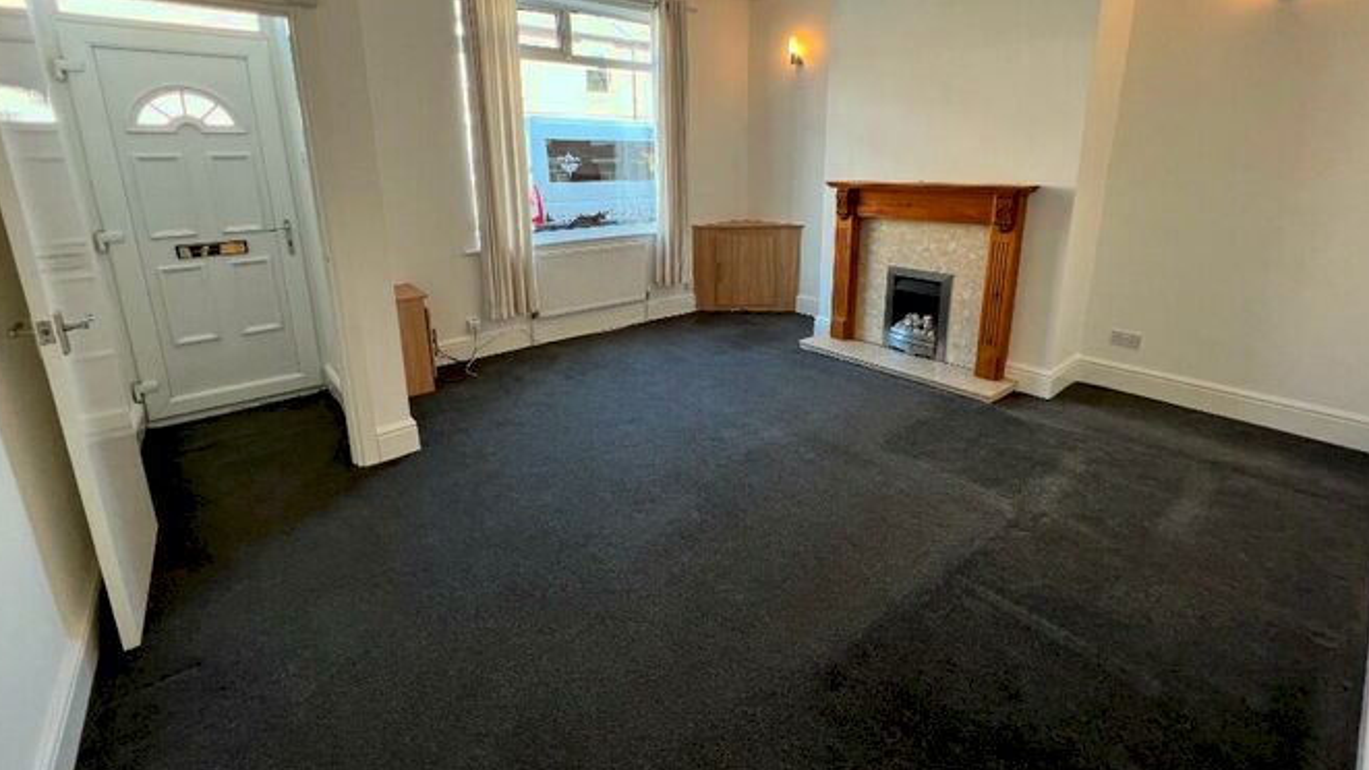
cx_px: 677
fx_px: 545
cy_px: 293
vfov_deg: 69.5
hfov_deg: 103.0
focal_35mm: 15
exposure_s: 1/100
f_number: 1.8
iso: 64
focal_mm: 1.57
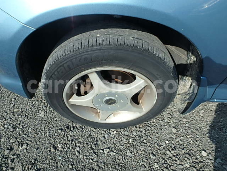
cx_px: 114
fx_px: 138
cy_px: 86
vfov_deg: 63.4
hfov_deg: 79.0
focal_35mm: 21
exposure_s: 1/1000
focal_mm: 3.7
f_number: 3.5
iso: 125
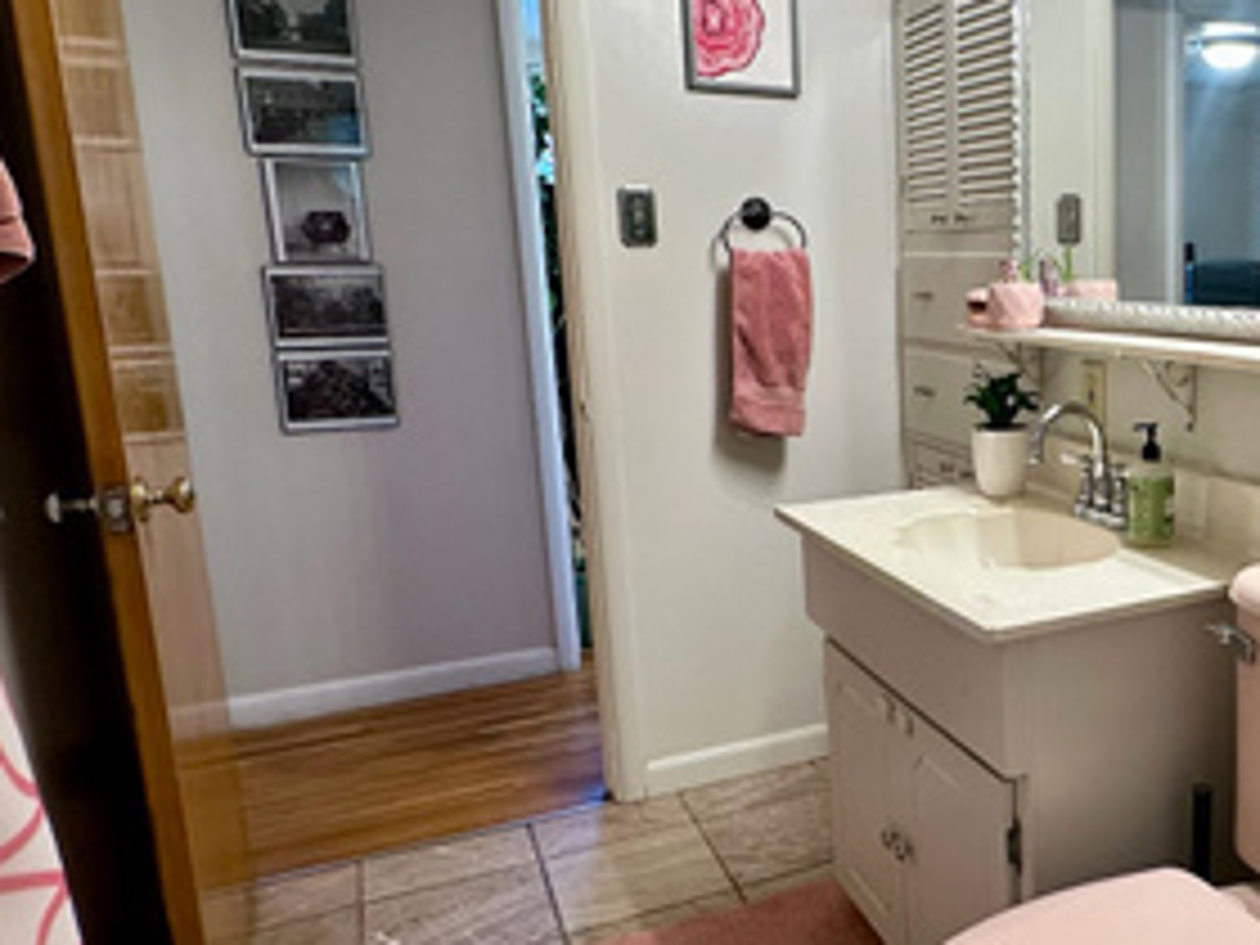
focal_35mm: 32
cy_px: 482
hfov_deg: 51.9
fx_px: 1165
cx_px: 1066
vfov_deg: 44.2
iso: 160
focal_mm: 2.22
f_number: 2.2
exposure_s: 1/60
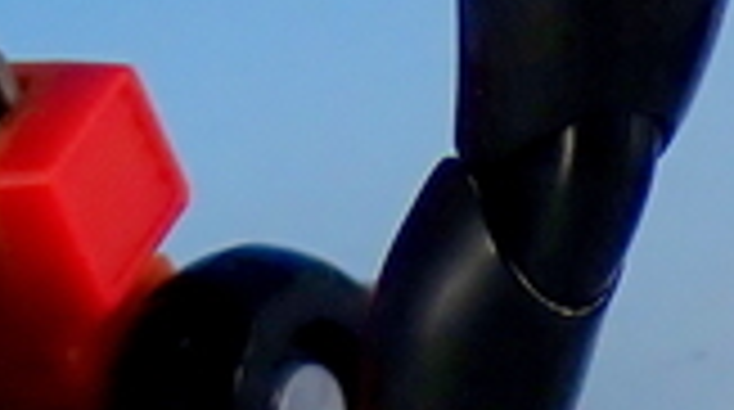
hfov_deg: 4.4
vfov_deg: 2.5
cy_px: -671
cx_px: -261
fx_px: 9461
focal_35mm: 487
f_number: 3.9
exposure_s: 1/25
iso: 100
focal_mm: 12.73
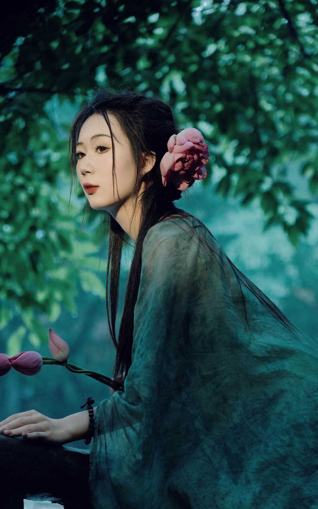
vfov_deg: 19.3
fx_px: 1498
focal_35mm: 108
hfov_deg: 12.1
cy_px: 255
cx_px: 148
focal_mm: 70
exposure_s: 1/160
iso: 800
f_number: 2.8
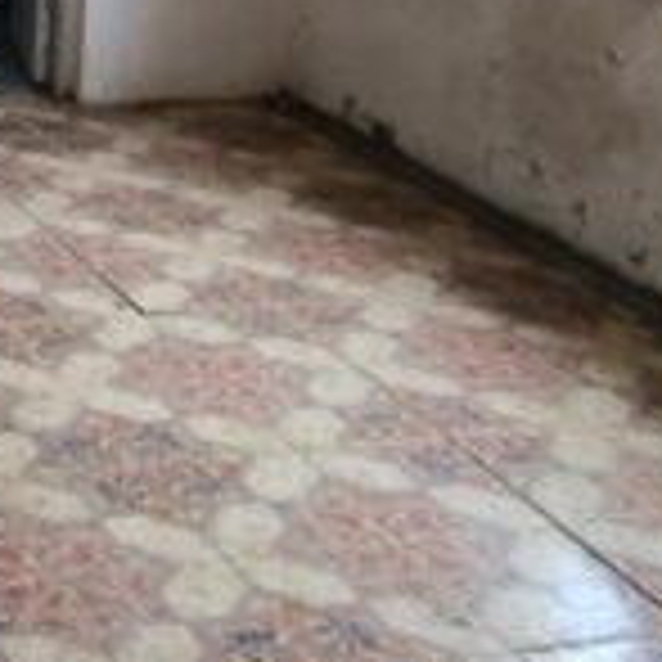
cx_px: -356
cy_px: -243
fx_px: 1731
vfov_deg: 19.6
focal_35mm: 80
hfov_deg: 18.8
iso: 125
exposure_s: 1/50
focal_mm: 2.2
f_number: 2.2
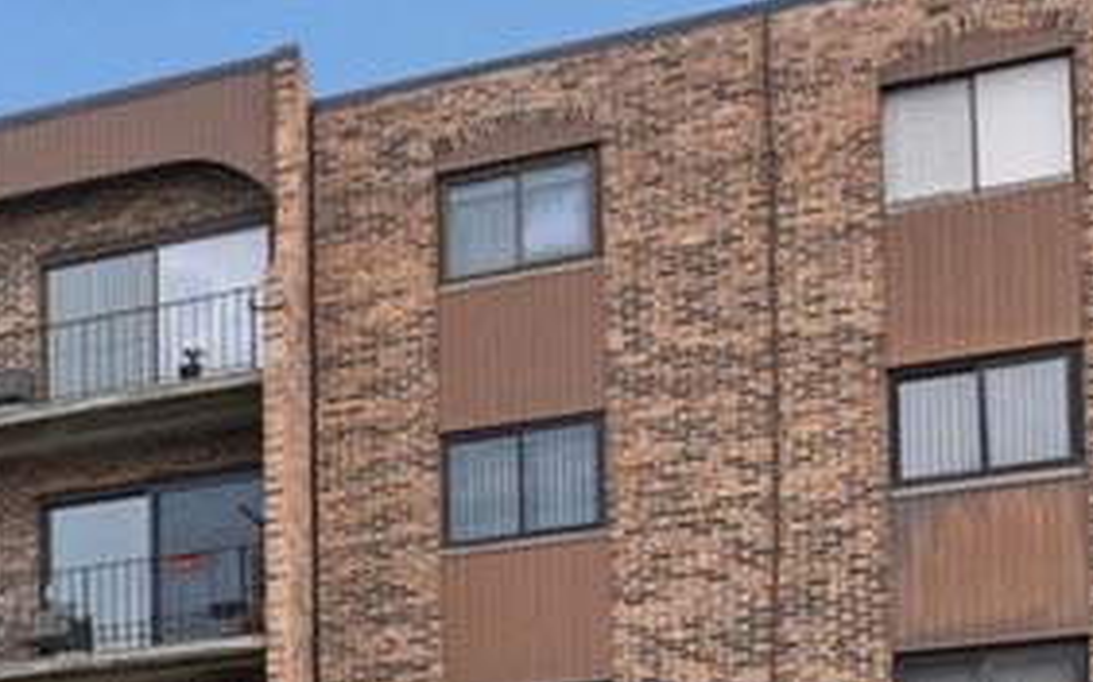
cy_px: 1283
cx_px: -1169
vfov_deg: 13.9
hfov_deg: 17.2
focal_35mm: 82
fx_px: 2442
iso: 400
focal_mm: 14
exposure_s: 1/320
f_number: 8
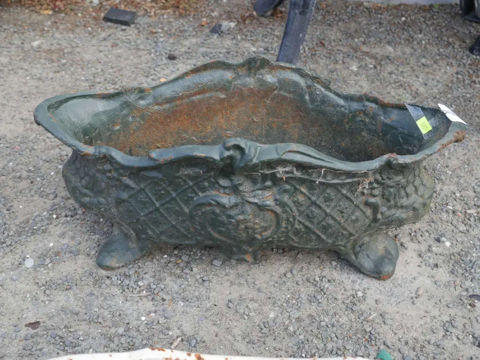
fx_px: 583
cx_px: 240
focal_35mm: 42
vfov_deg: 34.4
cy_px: 180
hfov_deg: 44.8
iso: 200
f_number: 5.6
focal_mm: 21
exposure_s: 1/125
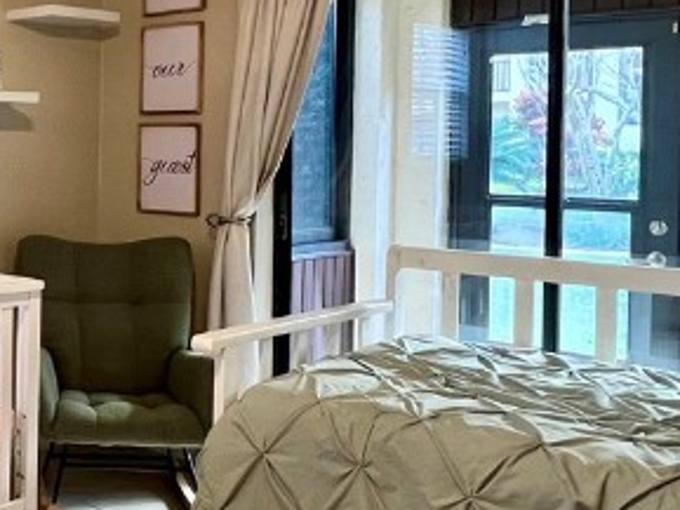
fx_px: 904
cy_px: 174
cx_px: -104
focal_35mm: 46
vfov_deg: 31.3
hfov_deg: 34.4
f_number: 1.8
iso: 200
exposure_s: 1/60
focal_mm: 1.57
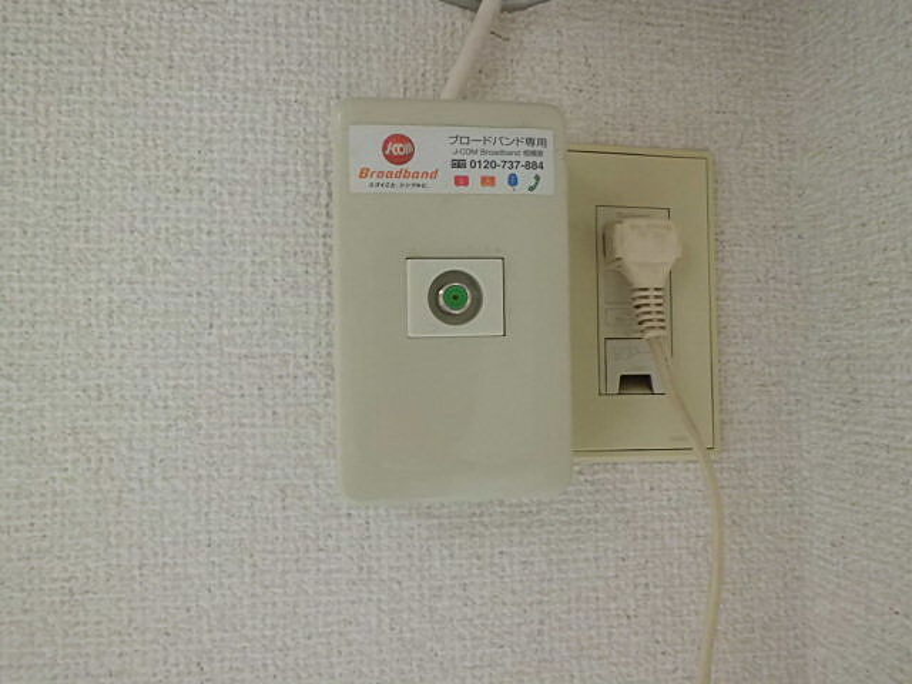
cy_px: 342
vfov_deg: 53.1
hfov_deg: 67.3
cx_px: 456
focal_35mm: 26
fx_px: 685
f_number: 2.8
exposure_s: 1/80
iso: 200
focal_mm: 4.7
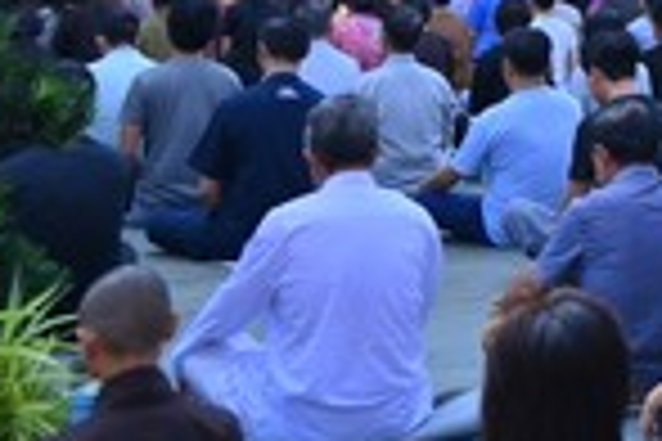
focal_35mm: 106
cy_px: -432
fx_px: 1949
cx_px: 1036
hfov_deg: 17.1
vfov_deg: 11.6
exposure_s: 1/800
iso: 125
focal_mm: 24
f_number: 2.8
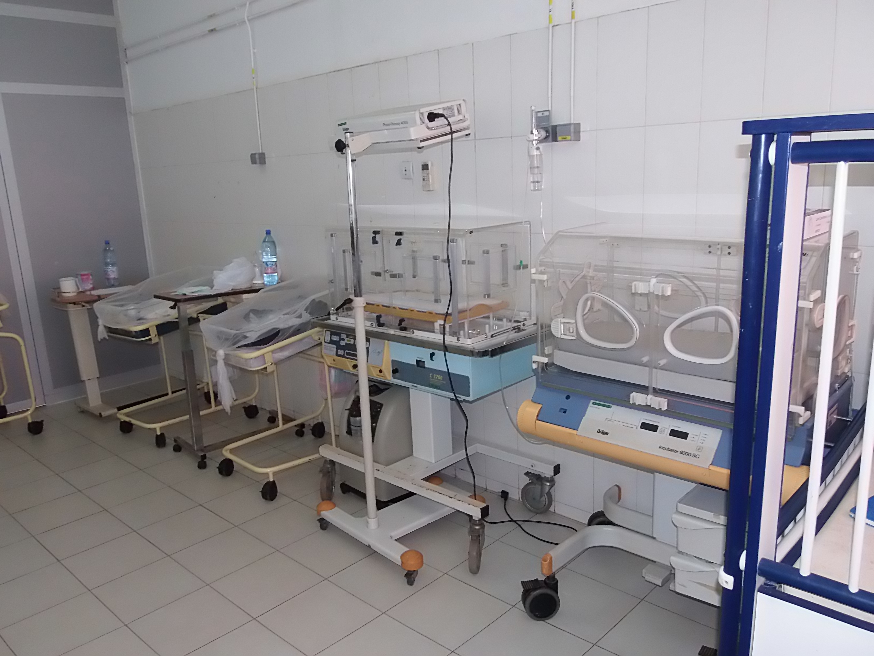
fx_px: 656
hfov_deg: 67.3
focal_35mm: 26
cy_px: 328
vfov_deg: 53.1
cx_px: 437
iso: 200
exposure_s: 1/30
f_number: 3.2
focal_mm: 4.66
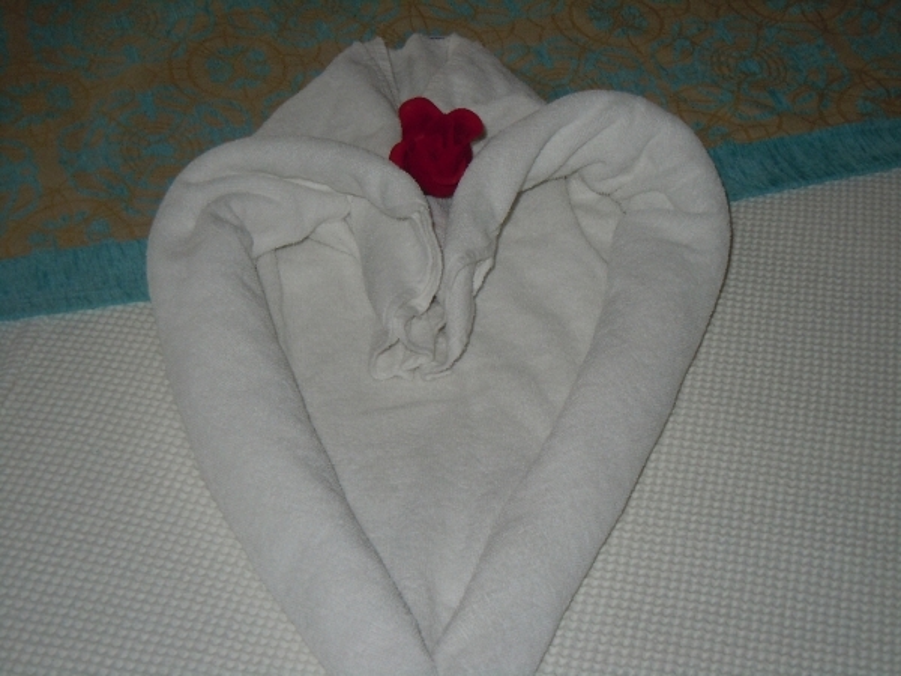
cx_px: 450
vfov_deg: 21.6
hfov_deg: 28.6
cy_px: 338
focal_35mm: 68
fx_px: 1770
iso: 200
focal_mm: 12.2
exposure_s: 1/40
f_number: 4.1
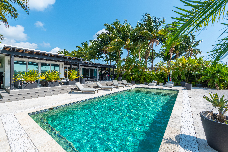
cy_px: 76
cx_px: 114
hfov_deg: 104.2
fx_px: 89
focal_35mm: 14
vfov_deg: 81.3
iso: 100
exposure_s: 1/250
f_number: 8
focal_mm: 14
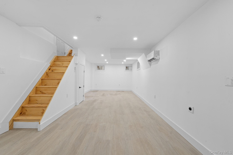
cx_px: 116
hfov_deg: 104.3
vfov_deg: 81.2
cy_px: 78
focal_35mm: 14
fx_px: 91
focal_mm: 14
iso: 320
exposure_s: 1/3
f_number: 10
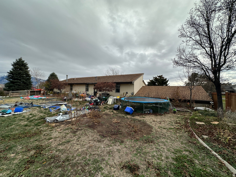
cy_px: 88
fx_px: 95
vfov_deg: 85.7
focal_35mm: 14
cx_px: 118
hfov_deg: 102.1
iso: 40
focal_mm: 2.22
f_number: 2.2
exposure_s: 1/1159
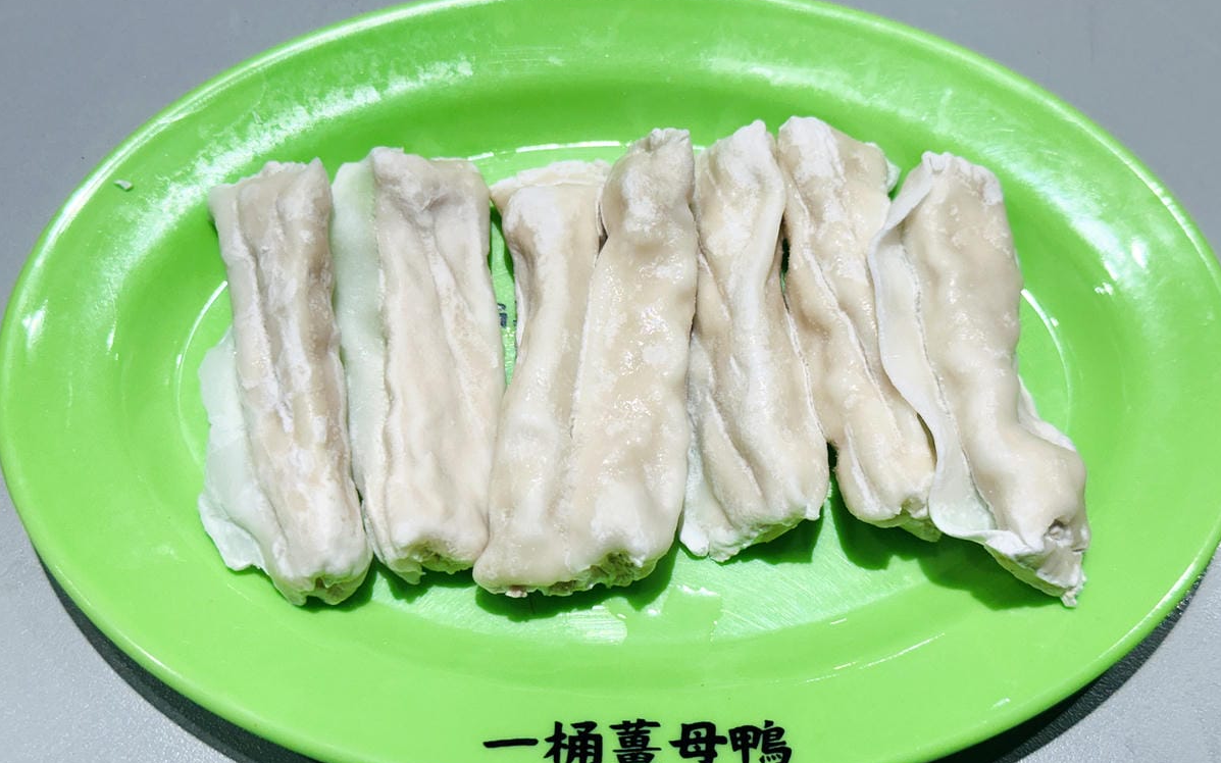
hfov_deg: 39.6
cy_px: 387
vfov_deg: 25.3
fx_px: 1697
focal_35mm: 51
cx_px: 611
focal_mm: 6.86
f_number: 1.78
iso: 80
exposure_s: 1/120
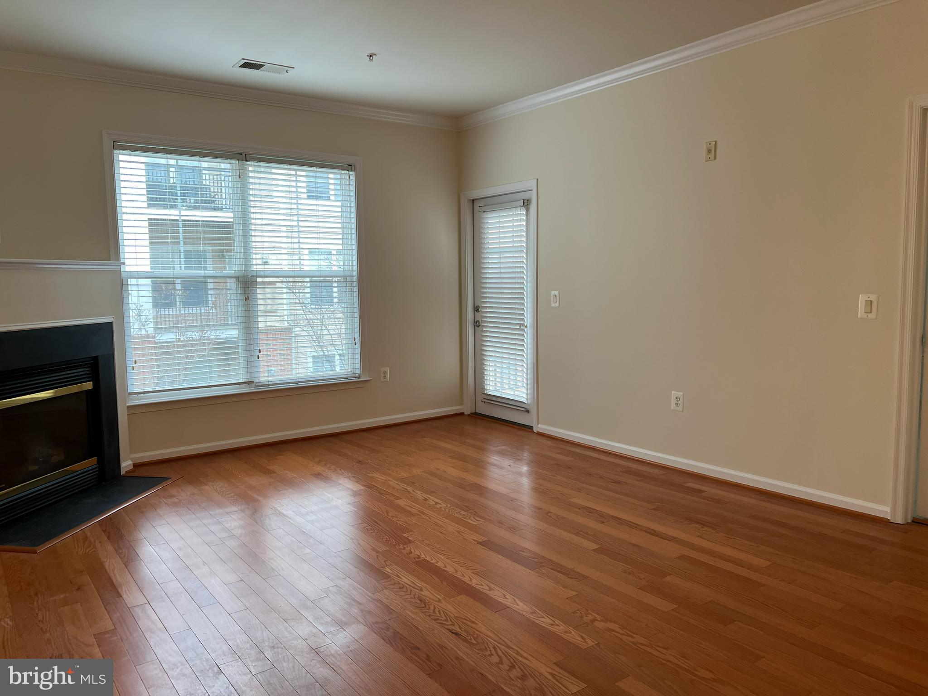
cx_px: 464
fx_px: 697
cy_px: 348
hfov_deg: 67.3
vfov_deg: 53.1
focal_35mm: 26
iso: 64
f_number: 1.5
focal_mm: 5.7
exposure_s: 1/120
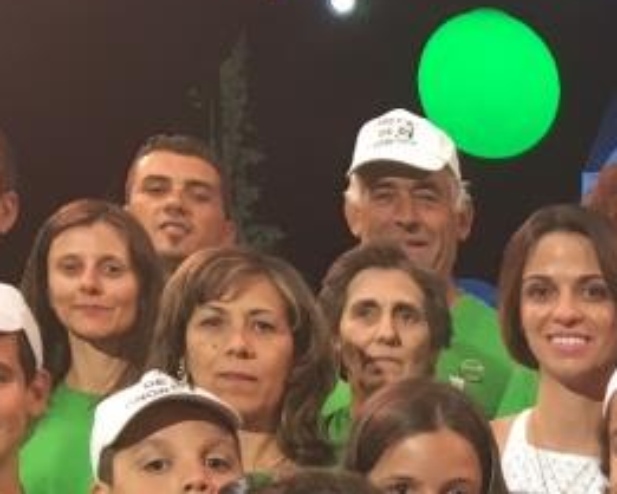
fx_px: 2028
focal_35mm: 111
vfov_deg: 13.0
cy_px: 799
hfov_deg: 15.8
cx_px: 939
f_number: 2.2
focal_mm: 4.15
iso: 50
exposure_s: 1/33
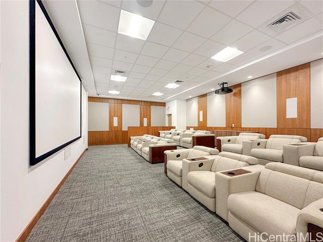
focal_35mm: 14
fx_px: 131
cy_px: 121
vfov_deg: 85.7
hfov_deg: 102.1
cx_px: 162
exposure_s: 1/60
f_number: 2.2
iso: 250
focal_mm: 2.22
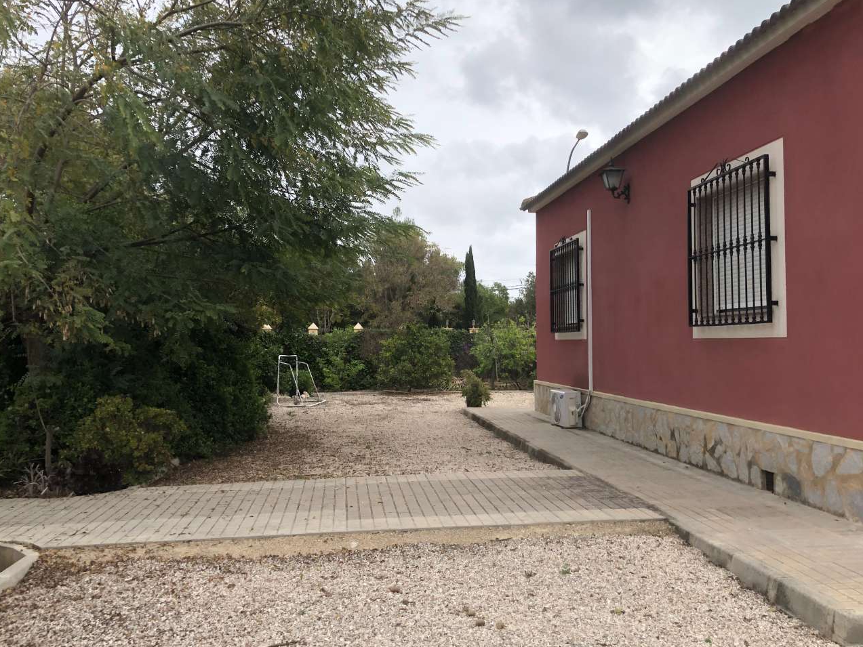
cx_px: 439
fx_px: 823
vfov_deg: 42.9
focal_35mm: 33
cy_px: 313
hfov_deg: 55.3
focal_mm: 3.99
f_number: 1.8
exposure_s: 1/1171
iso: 20
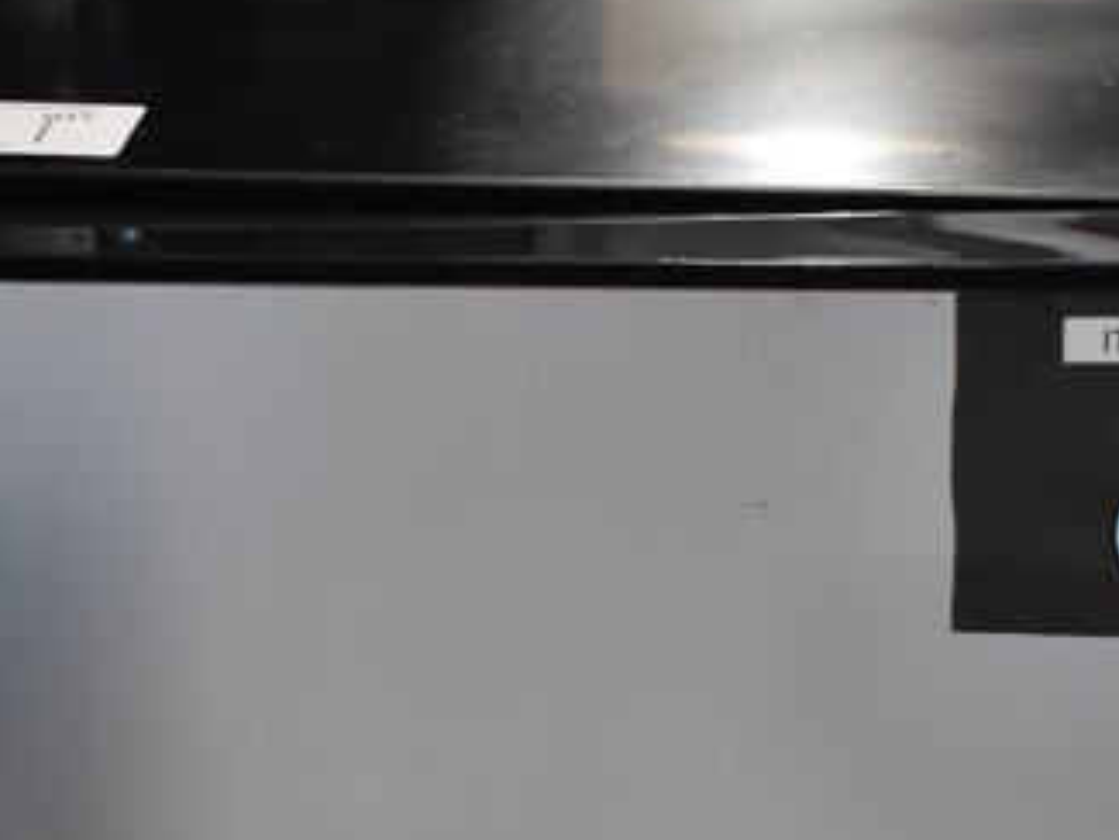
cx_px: 441
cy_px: 1300
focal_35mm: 154
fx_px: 4980
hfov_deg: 12.8
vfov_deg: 9.4
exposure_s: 1/125
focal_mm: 38
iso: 1600
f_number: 4.8
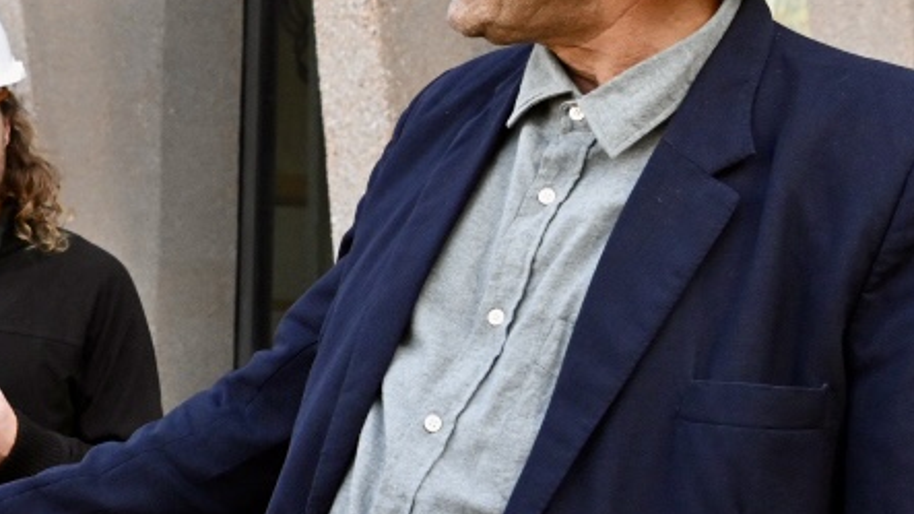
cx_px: -31
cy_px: 326
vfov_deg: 13.1
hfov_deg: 22.2
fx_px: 2229
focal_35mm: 92
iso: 2000
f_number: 5
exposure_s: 1/1250
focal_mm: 24
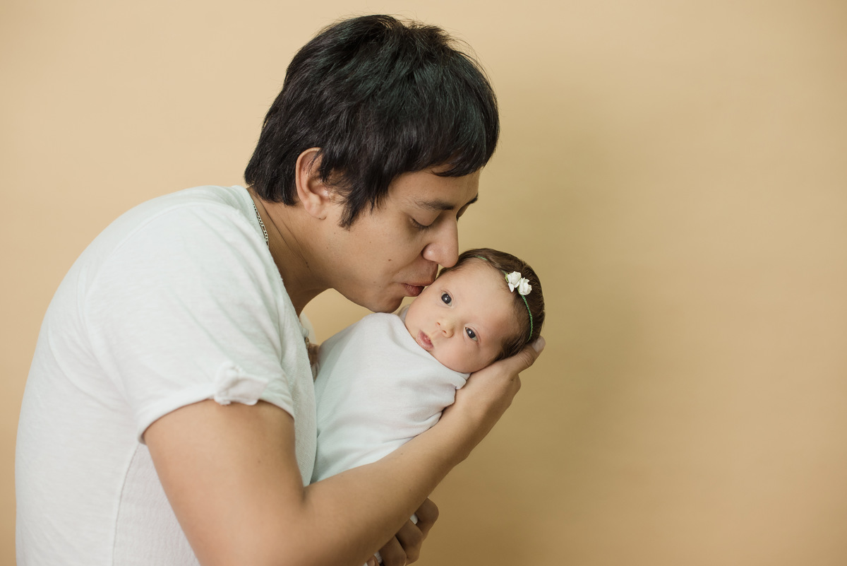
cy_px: 283
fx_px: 1177
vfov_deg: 27.0
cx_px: 424
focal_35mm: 50
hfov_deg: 39.6
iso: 800
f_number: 3.2
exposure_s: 1/200
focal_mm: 50
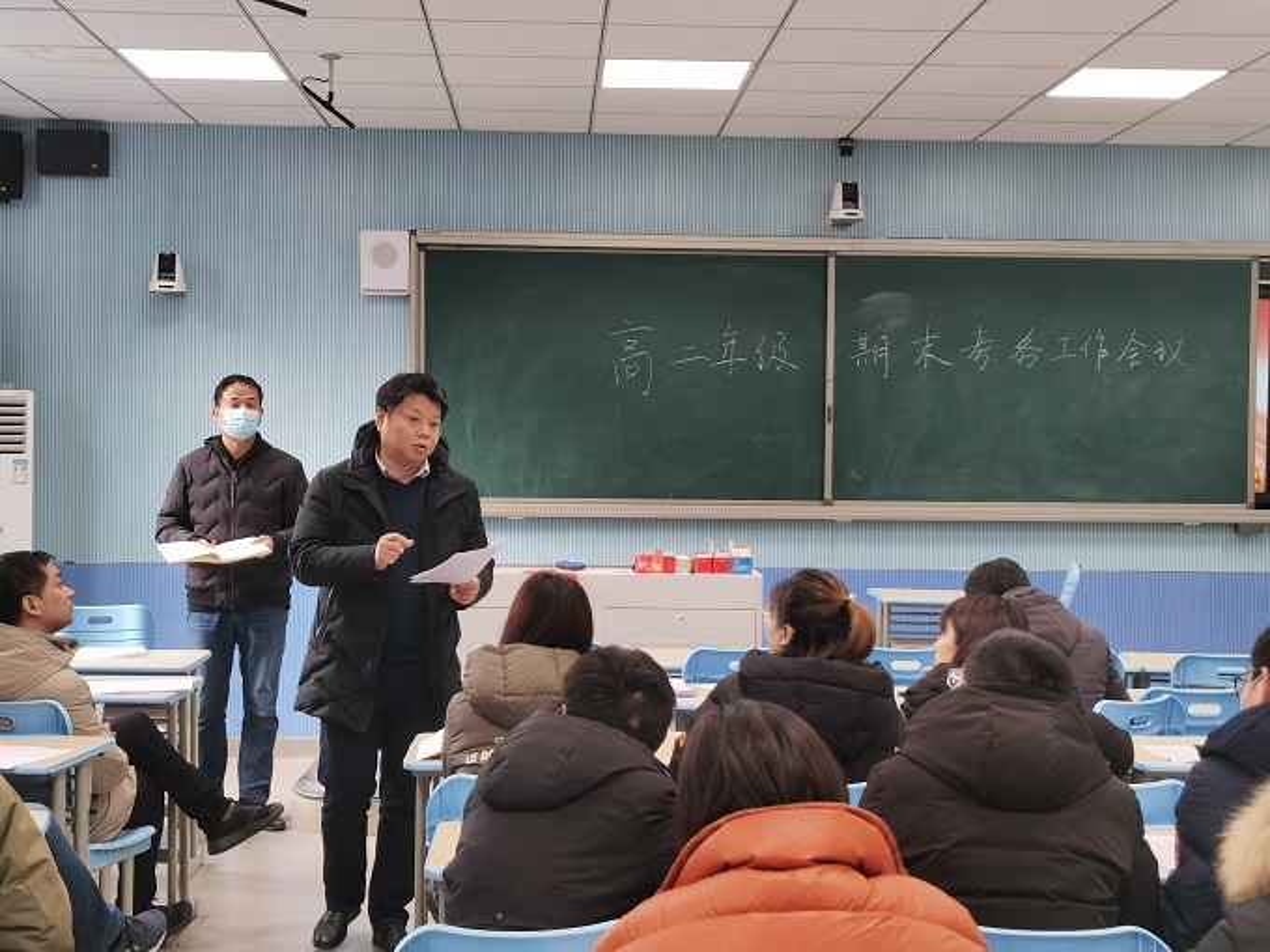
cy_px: 476
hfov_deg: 36.8
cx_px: 635
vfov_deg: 28.0
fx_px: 1908
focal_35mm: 52
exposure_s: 1/100
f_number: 1.6
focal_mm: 5.56
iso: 80
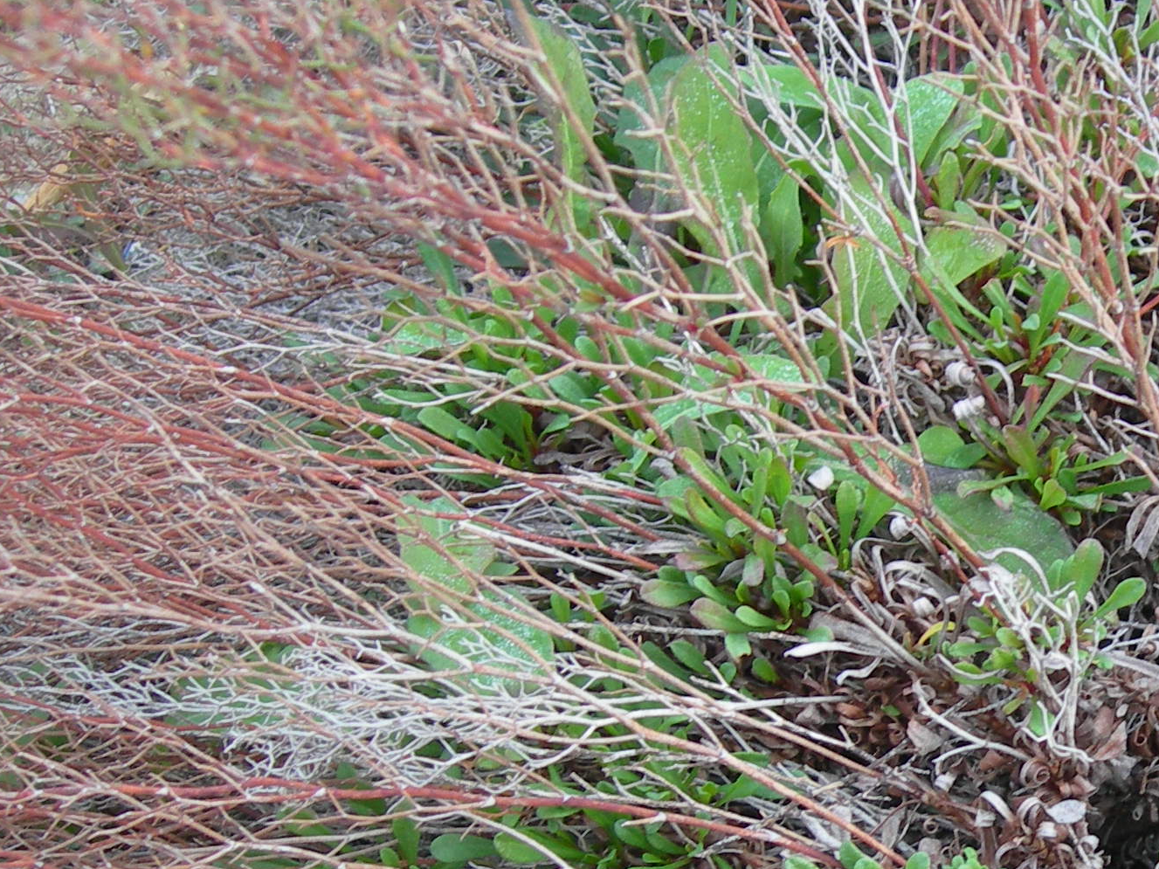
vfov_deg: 16.6
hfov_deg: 21.5
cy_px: 731
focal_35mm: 88
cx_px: 1162
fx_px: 2946
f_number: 2.8
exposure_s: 1/94
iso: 50
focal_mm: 7.8
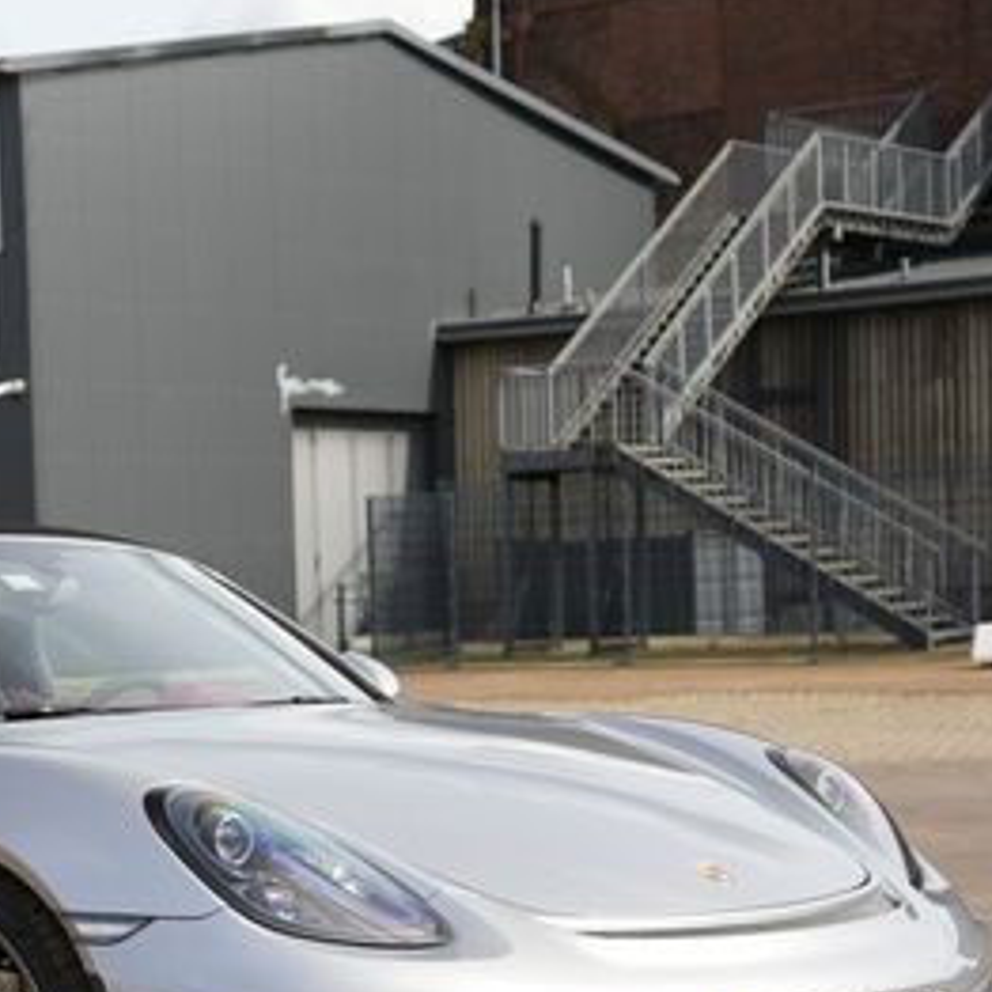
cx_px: 91
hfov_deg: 18.6
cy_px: 863
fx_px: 2983
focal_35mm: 92
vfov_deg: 18.6
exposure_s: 1/400
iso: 125
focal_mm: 37
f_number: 4
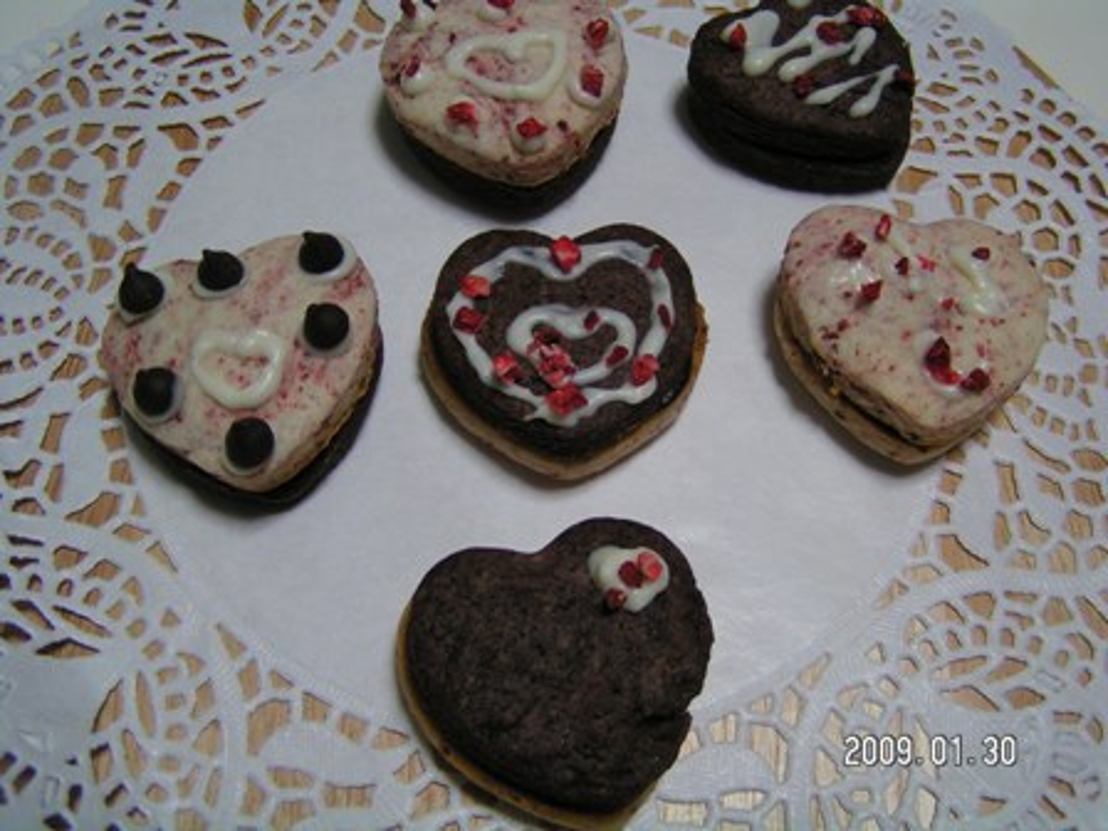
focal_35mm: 38
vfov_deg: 37.7
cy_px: 416
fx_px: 1216
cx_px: 554
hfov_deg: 49.0
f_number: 2.8
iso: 100
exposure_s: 1/50
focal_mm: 5.8
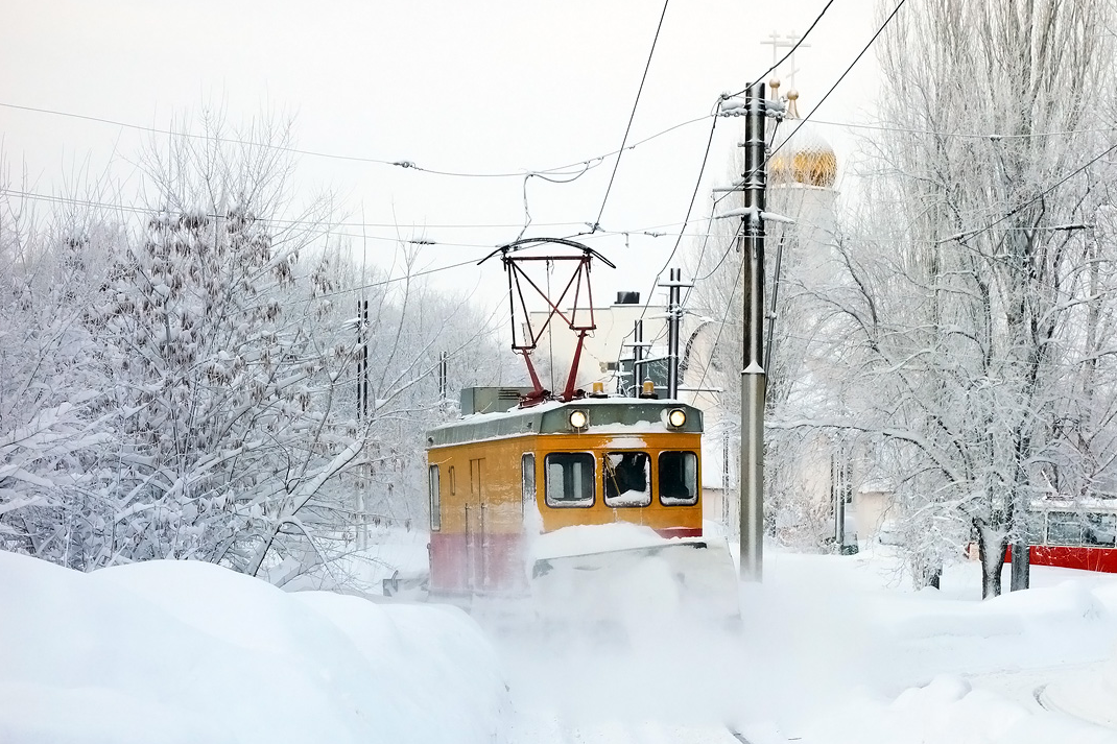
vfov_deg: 14.9
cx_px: 604
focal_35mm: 92
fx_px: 2854
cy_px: 412
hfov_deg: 22.1
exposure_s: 1/500
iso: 125
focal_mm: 30.46
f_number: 5
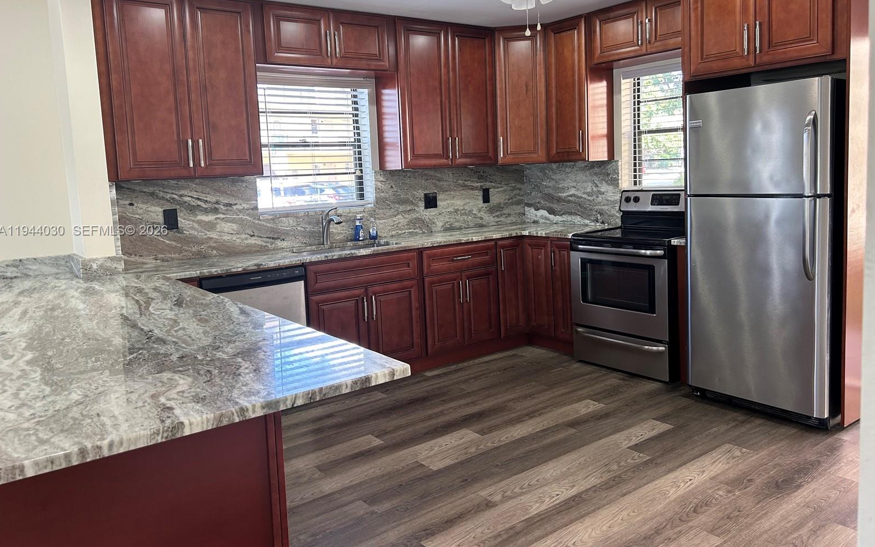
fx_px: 668
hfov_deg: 66.5
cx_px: 439
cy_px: 231
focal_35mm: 28
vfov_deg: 44.4
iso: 100
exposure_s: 1/120
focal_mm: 5.7
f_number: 1.5
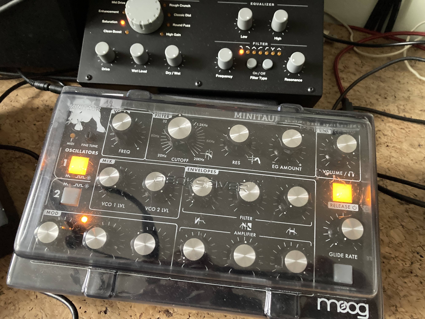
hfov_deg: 63.4
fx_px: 344
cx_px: 212
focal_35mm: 28
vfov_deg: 49.7
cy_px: 160
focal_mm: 3.99
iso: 640
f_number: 1.8
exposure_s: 1/30
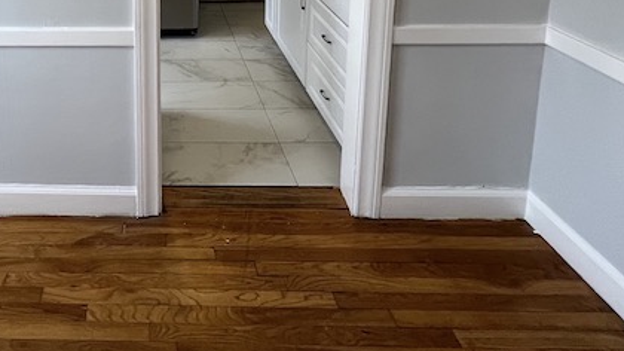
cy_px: -86
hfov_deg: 64.2
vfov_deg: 33.4
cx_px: 132
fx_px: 447
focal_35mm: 27
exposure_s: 1/120
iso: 125
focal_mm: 1.57
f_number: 1.8
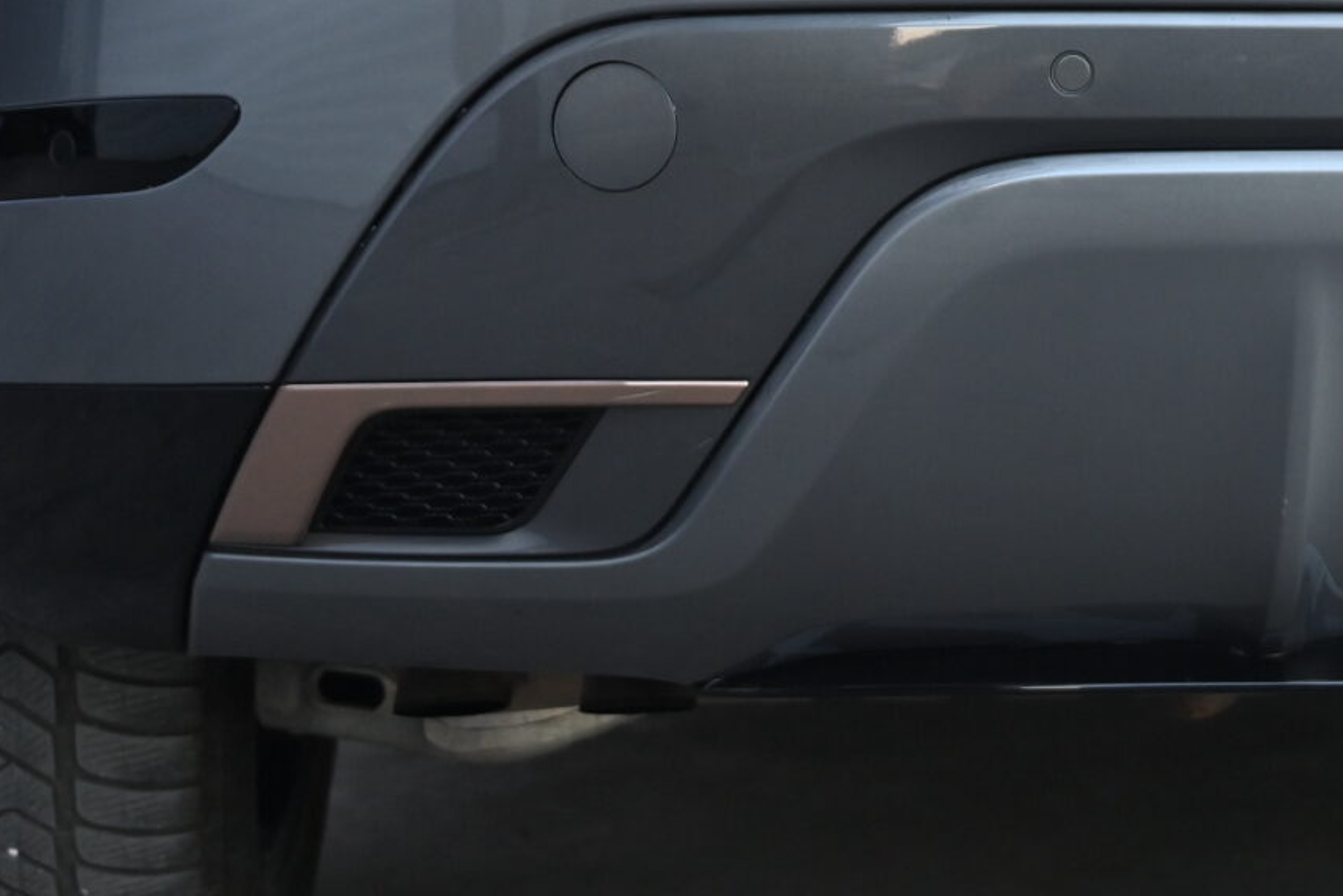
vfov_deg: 13.4
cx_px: 1215
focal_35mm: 98
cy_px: -368
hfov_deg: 20.5
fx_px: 3638
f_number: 4
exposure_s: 1/125
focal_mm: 32.5
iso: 400
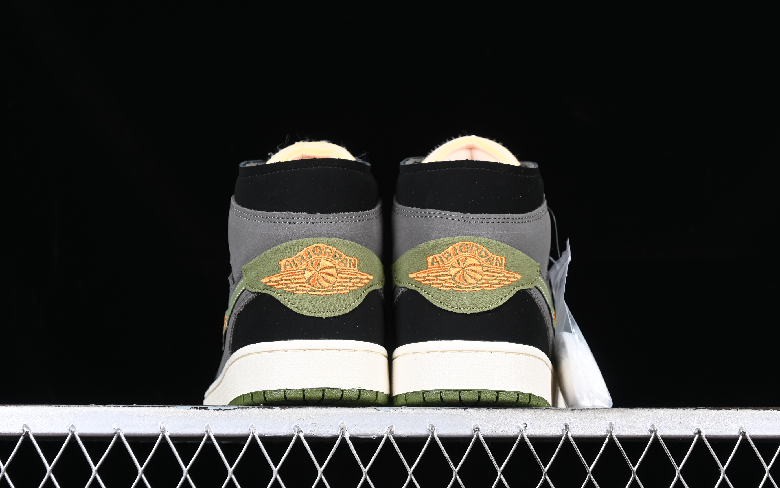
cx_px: 391
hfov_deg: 26.8
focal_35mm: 77
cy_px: 247
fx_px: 1637
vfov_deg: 16.9
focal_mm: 50
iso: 160
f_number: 6.3
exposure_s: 1/60
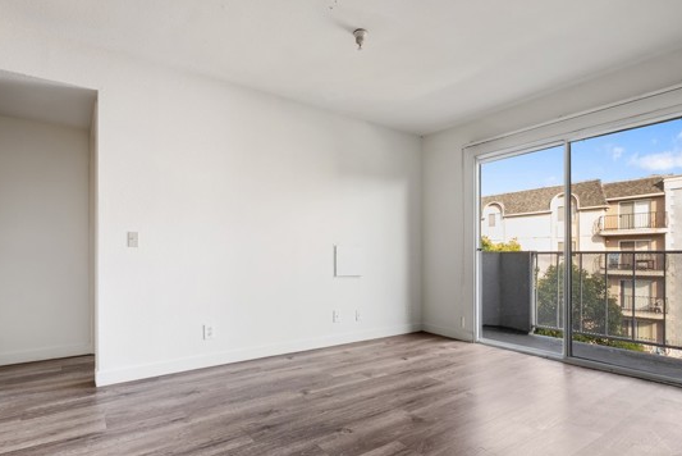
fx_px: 341
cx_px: 312
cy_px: 261
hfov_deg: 89.8
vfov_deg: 67.1
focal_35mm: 18
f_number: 8
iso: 250
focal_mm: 10
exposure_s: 1/4
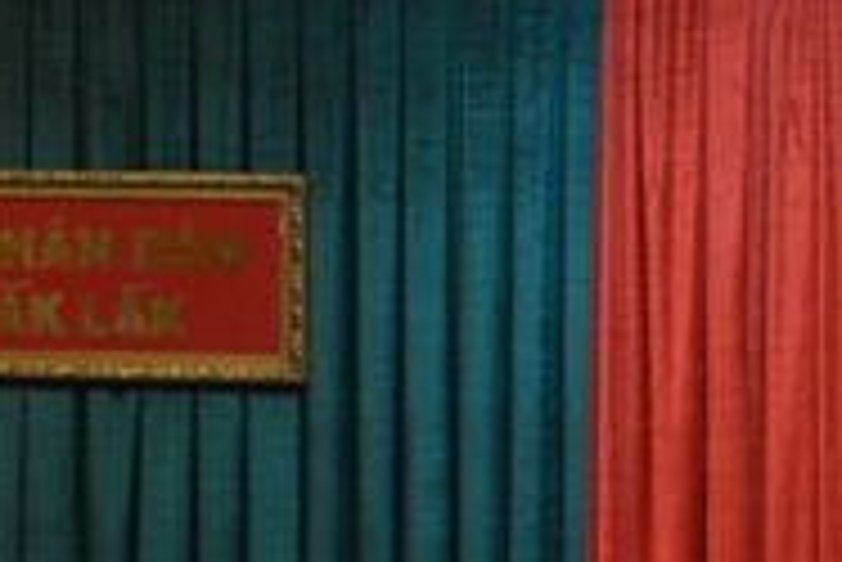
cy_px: 926
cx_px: 1274
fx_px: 5033
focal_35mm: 215
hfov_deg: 9.3
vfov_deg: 6.3
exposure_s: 1/60
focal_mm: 35
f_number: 4.5
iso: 1600
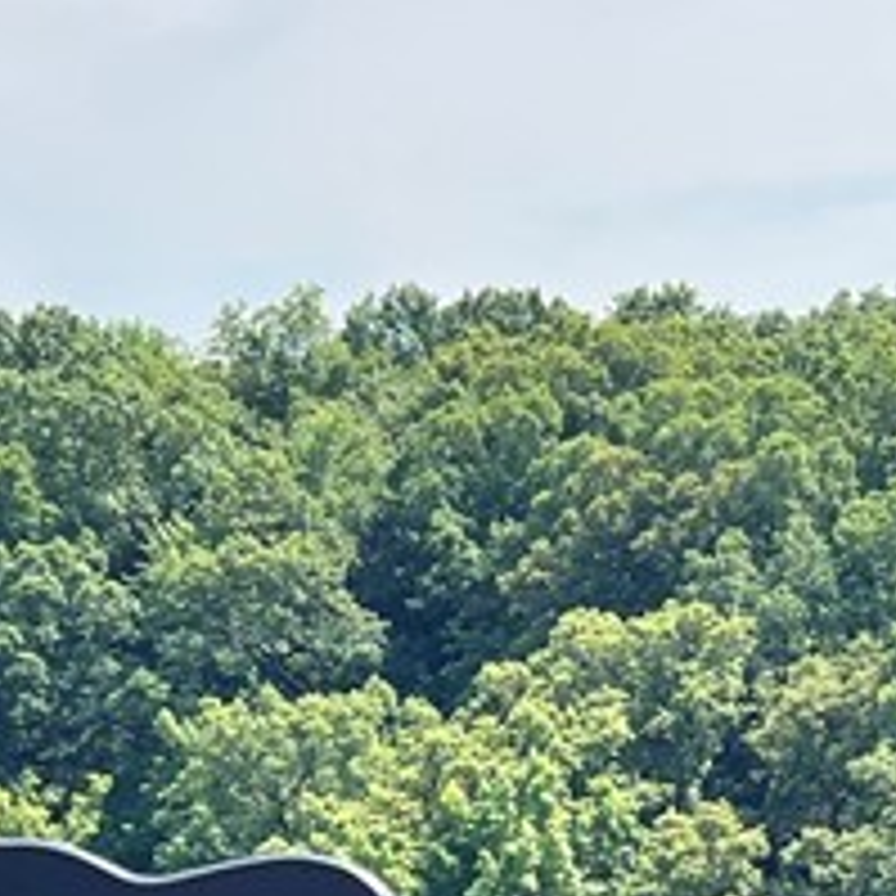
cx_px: 756
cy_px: 1144
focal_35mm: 118
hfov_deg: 14.7
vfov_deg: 14.2
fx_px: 3456
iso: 50
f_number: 1.5
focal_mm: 5.7
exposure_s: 1/2252
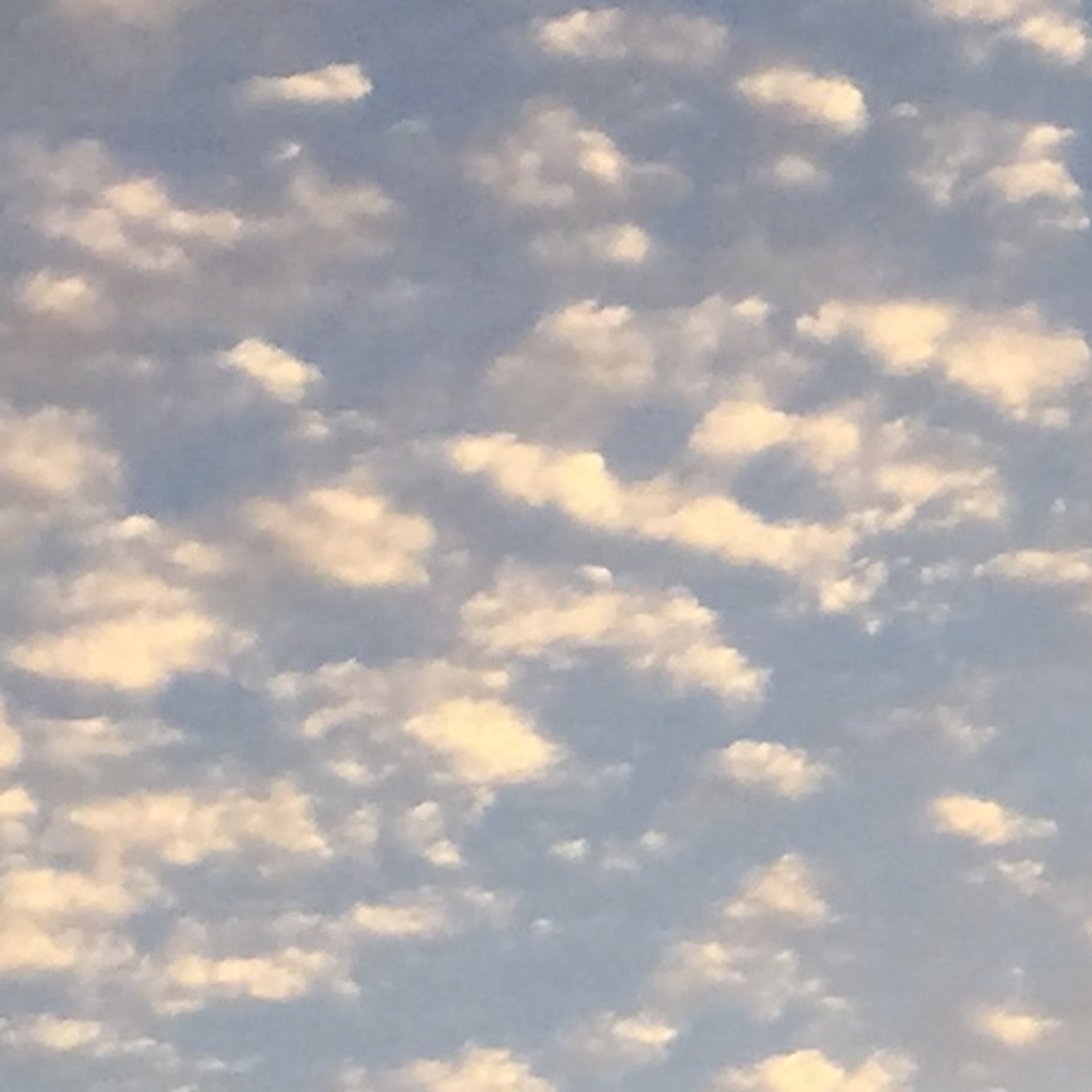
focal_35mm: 183
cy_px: 746
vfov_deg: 9.5
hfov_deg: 8.4
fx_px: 6531
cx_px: 2925
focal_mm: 4.15
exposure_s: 1/282
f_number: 2.2
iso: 32
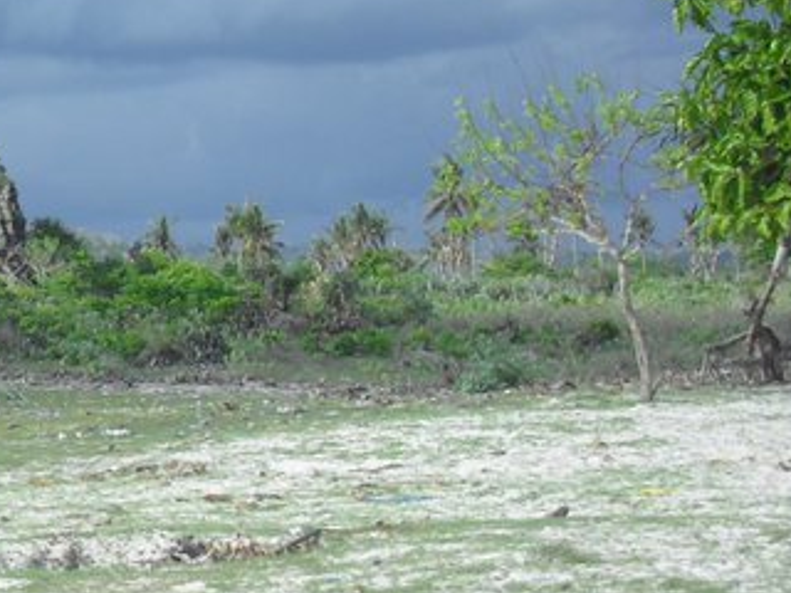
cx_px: -190
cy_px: 193
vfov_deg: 15.5
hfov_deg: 19.3
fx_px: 2171
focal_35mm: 95
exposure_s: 1/200
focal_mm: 6.2
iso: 100
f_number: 8
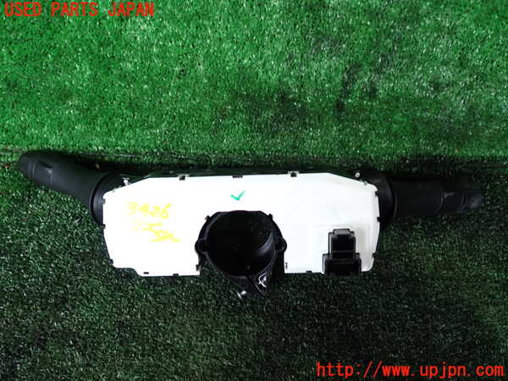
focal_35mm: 30
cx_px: 254
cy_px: 190
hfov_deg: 60.0
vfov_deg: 46.8
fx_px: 440
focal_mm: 5.4
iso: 200
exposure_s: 1/40
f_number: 2.3
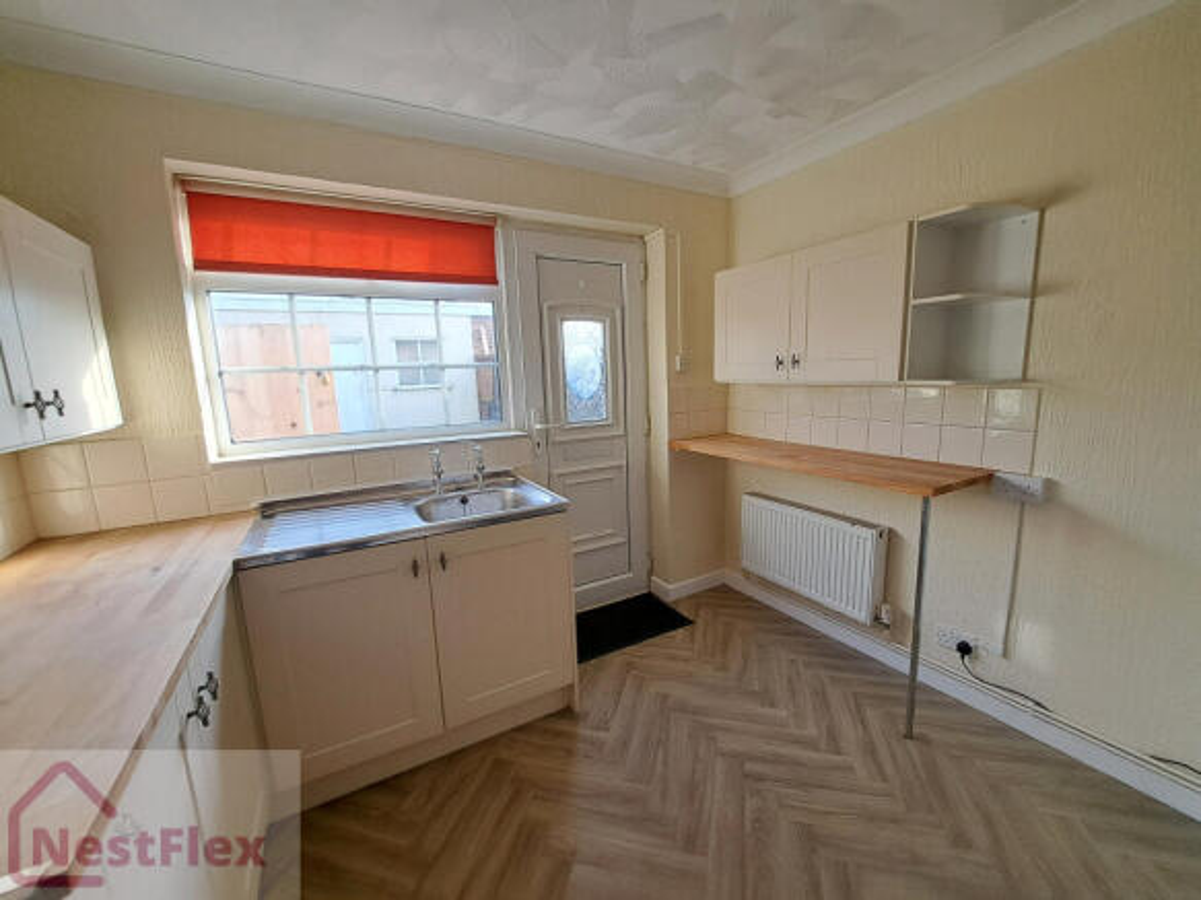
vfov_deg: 89.9
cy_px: 450
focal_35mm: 13
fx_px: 451
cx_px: 600
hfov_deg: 106.2
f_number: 2.2
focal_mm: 1.74
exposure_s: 1/100
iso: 64
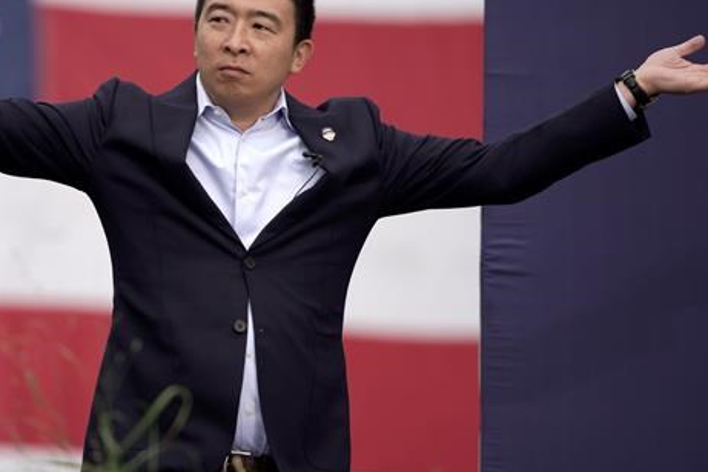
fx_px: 13859
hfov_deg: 2.9
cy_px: 168
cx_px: 213
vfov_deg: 1.9
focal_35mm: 705
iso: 100
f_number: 4
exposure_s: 1/320
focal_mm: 500
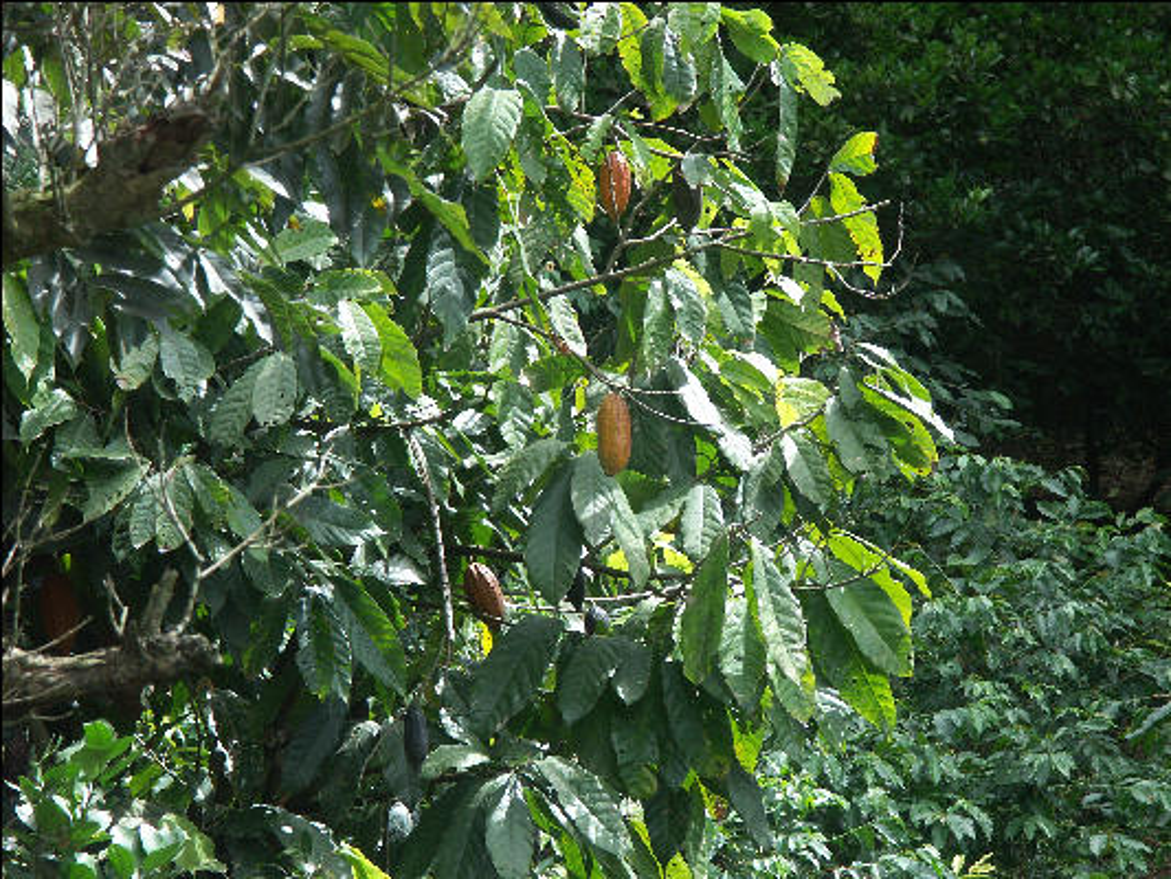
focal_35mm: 199
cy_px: 440
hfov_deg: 9.9
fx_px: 6733
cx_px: 586
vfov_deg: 7.5
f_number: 5
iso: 100
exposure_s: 1/250
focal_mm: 50.48
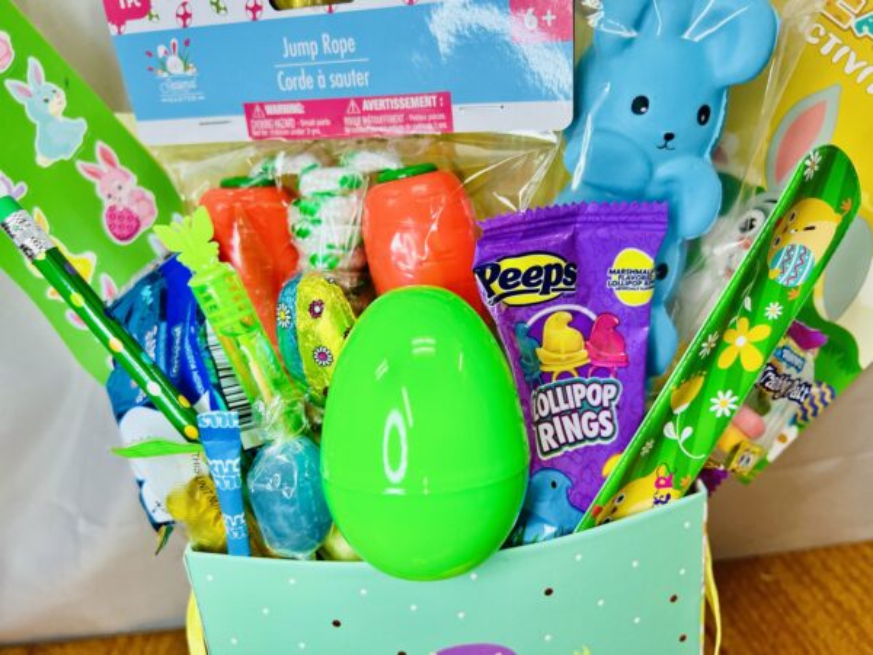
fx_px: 656
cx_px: 436
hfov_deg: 67.3
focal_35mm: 26
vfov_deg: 53.1
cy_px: 328
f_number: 1.5
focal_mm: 5.7
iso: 100
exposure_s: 1/120
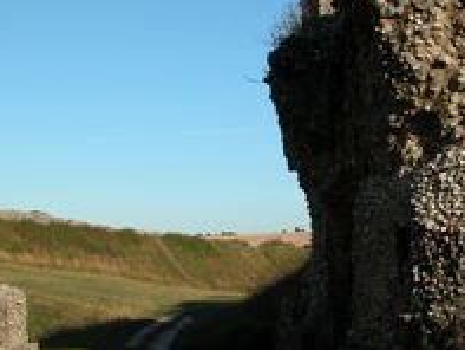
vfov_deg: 20.7
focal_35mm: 71
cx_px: 238
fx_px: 954
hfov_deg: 27.4
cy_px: 158
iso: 100
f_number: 6.3
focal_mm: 8.9
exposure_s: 1/354
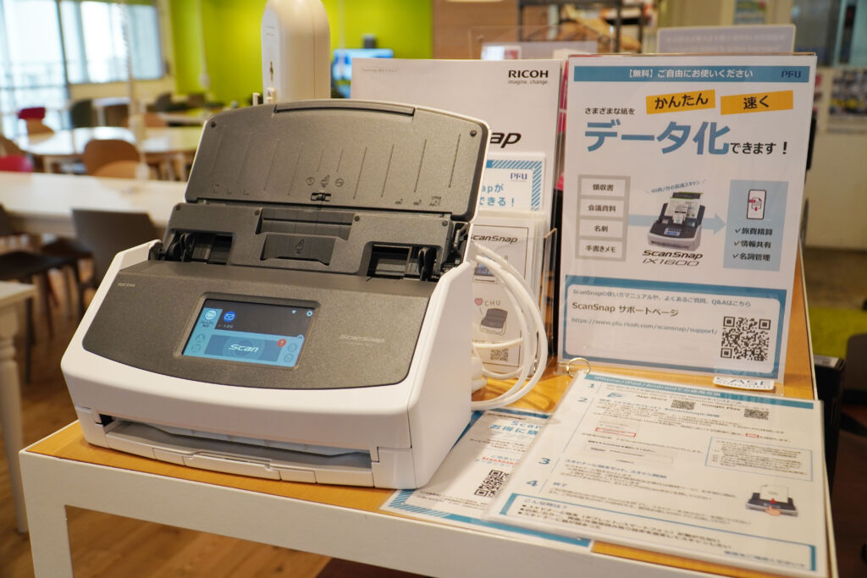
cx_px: 434
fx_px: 831
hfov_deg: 55.1
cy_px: 289
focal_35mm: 34
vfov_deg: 38.4
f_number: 4
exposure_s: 1/160
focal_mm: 23
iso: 500
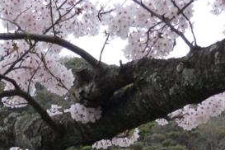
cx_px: 60
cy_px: 203
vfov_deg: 9.6
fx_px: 875
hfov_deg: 14.6
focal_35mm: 140
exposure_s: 1/40
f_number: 4.2
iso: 320
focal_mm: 8.2
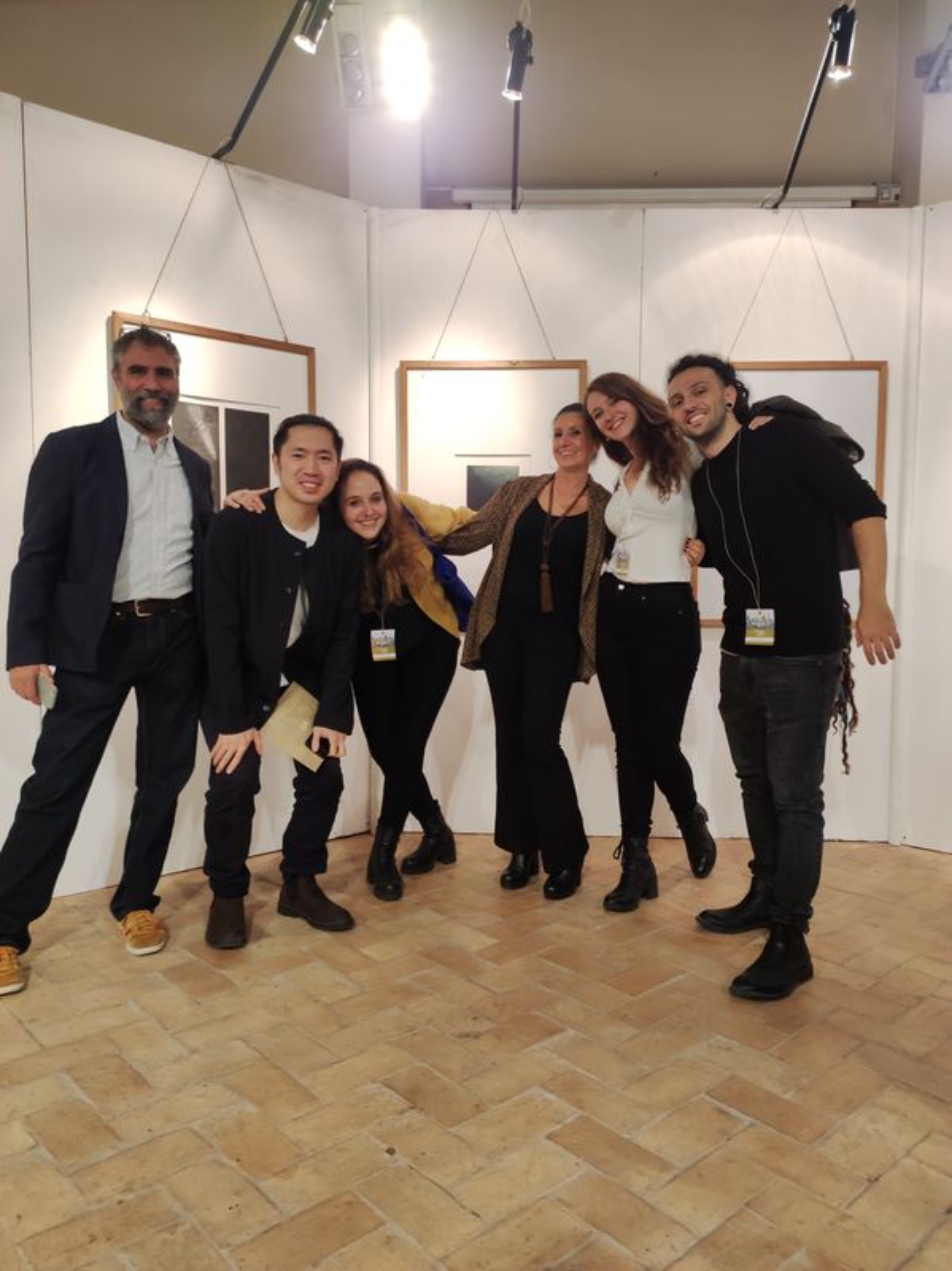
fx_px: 624
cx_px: 476
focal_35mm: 17
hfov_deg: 74.7
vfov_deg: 91.1
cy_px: 636
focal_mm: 4.74
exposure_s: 1/33
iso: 402
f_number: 1.79
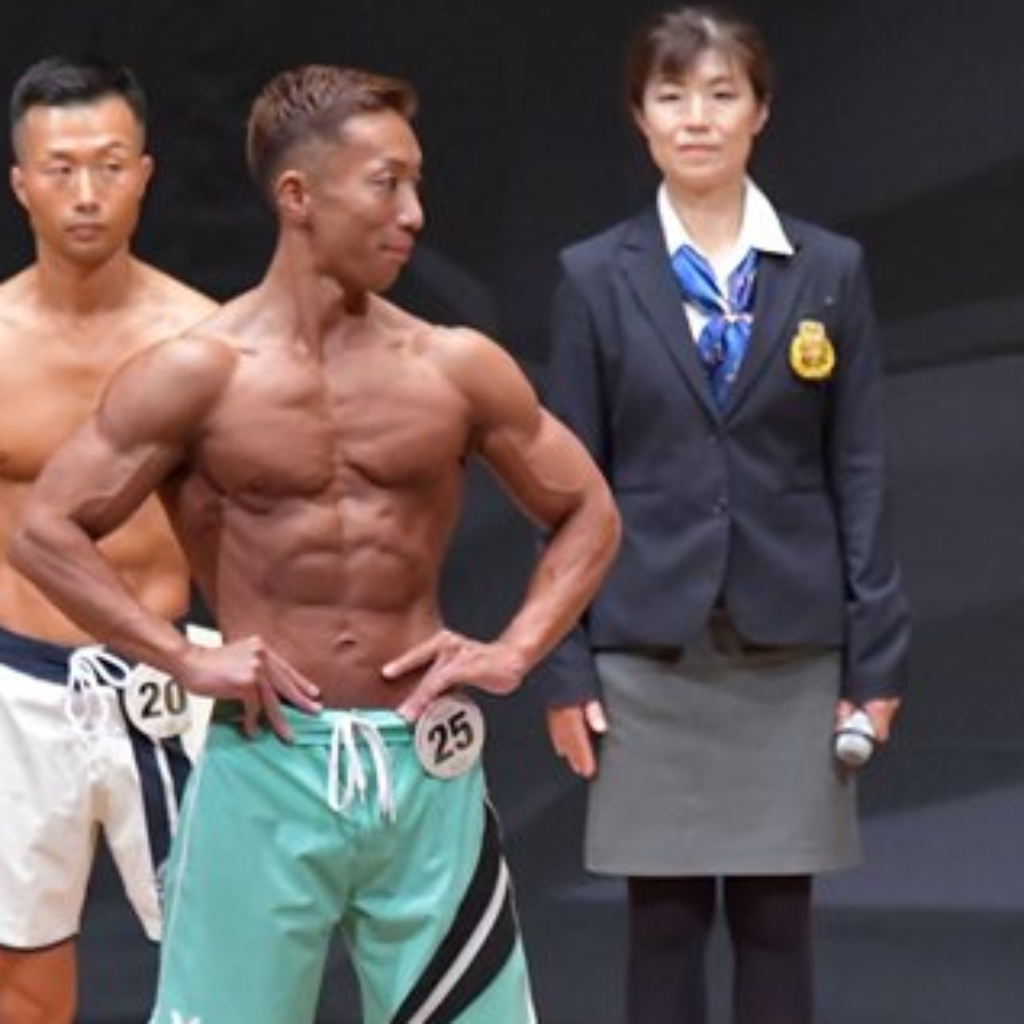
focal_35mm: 590
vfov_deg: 3.0
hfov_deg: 3.0
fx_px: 19746
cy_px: 792
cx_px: 588
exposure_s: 1/400
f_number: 5.6
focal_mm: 190
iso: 8000
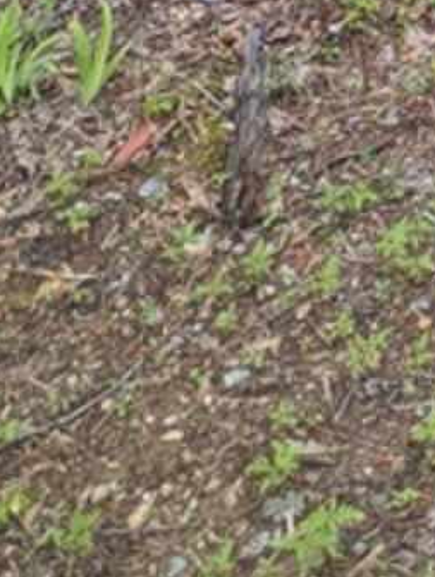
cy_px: -567
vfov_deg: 17.5
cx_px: 1009
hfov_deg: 13.7
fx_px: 1354
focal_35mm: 81
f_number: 2.2
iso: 34
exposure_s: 1/197
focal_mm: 2.35
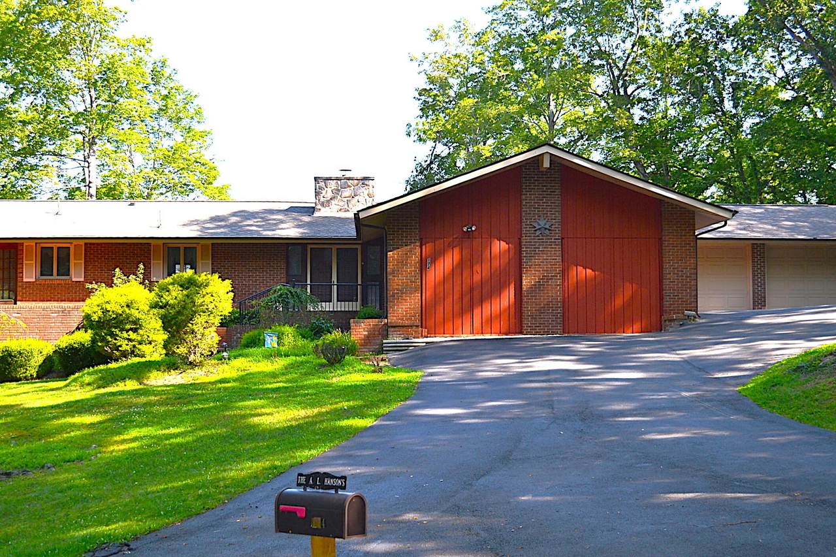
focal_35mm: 45
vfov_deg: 29.9
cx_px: 418
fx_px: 1045
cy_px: 278
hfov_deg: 43.6
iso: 100
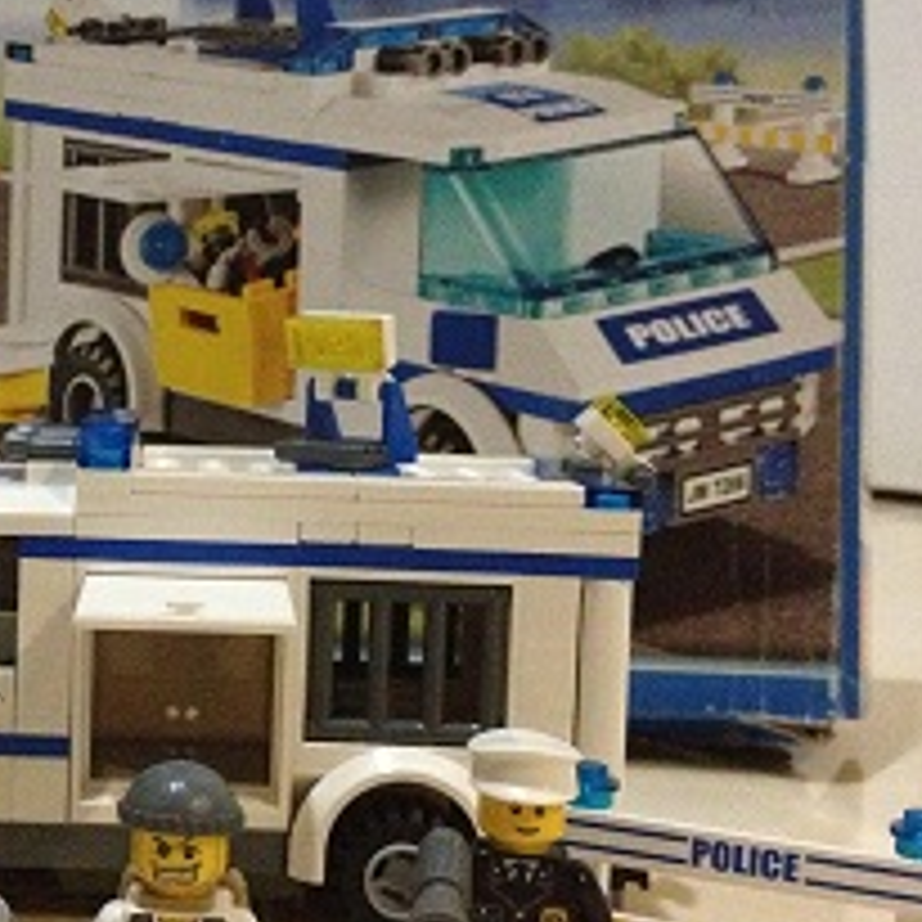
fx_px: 2049
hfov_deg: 24.8
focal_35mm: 68
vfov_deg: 25.4
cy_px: 461
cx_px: 153
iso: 800
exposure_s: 1/15
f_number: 2.4
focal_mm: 4.28
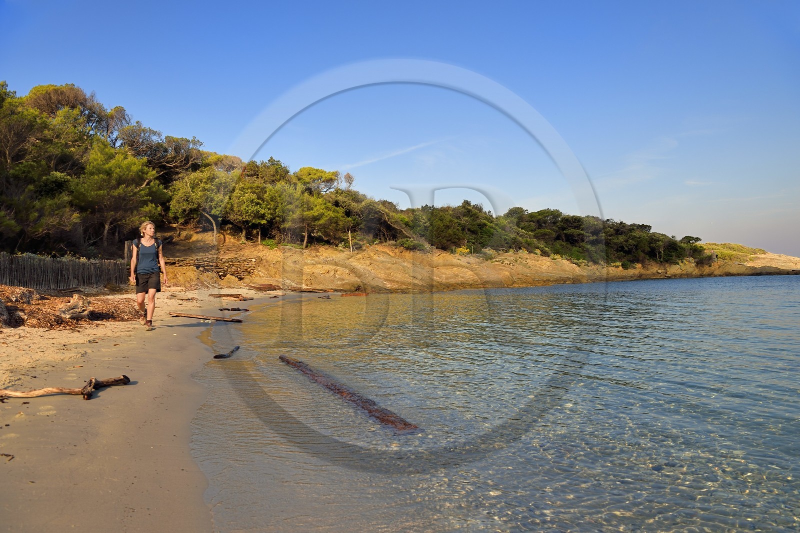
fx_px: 666
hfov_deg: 62.0
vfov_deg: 43.6
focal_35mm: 30
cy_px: 266
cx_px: 400
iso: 200
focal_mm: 30
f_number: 8
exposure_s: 1/800
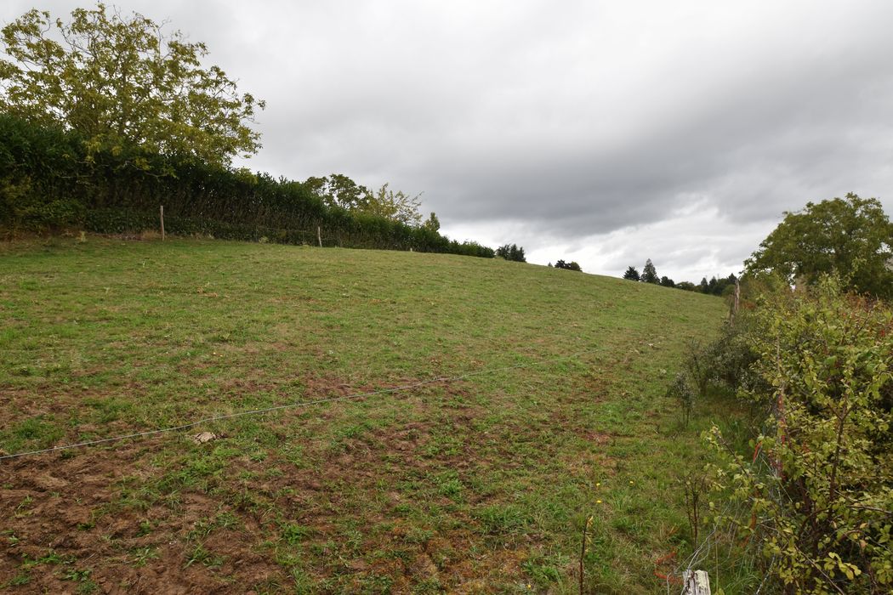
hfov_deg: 81.2
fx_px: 521
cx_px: 446
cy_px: 298
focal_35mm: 21
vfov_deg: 59.5
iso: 250
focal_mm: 14
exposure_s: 1/250
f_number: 8
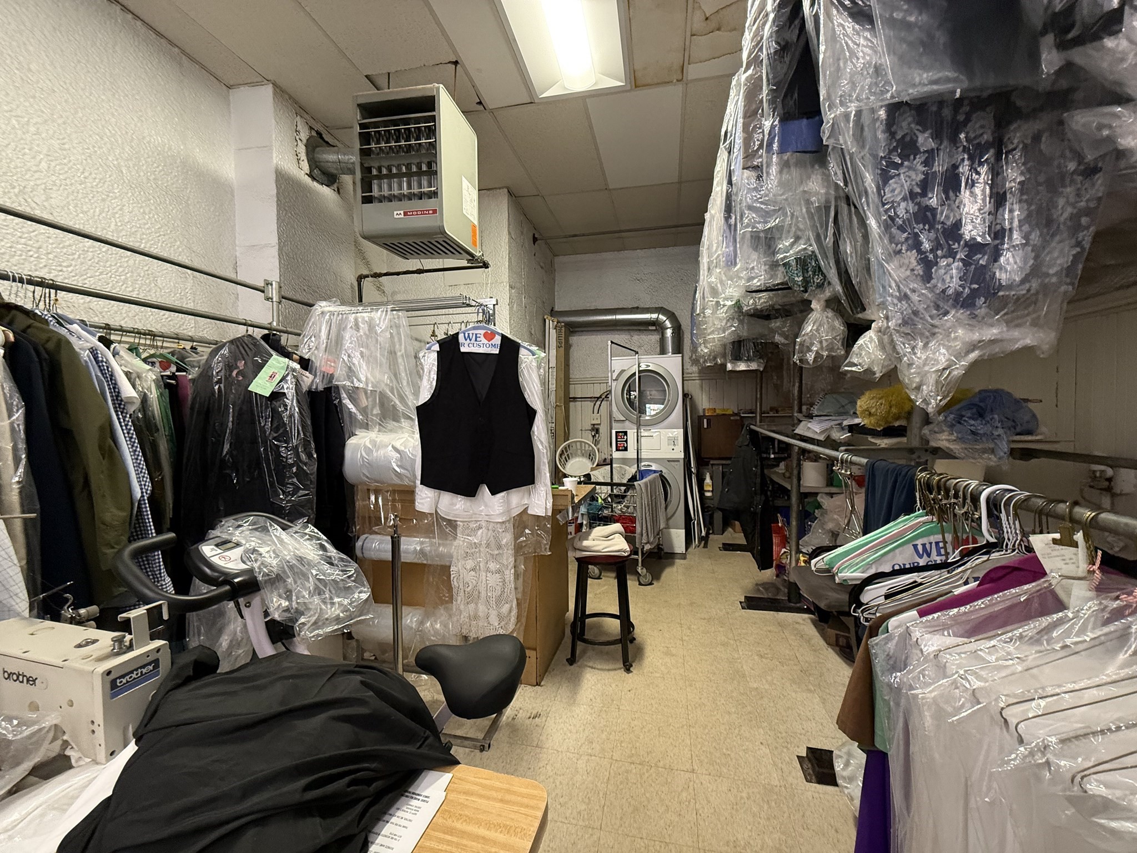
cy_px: 426
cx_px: 568
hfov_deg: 102.1
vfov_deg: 85.7
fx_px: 460
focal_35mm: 14
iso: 400
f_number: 2.2
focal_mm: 2.22
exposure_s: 1/60
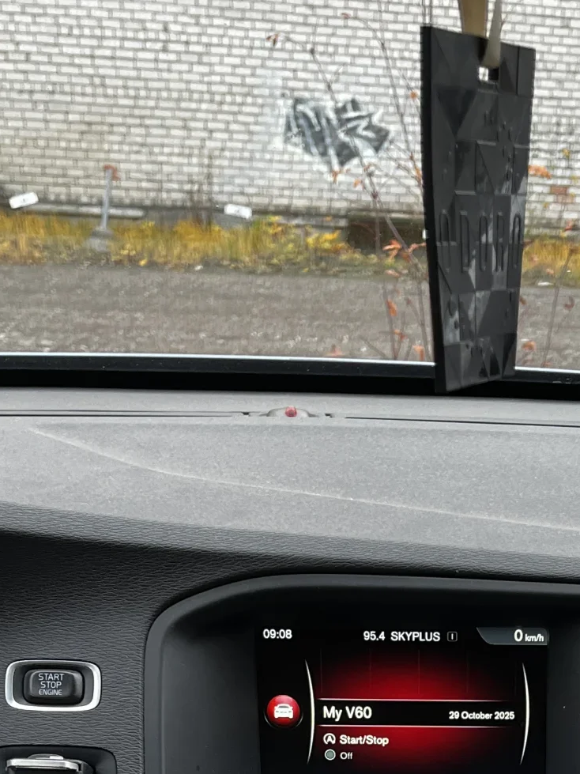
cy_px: 942
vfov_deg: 25.5
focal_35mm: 68
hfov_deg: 21.2
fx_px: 1519
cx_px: 515
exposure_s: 1/121
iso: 125
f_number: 1.6
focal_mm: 5.1
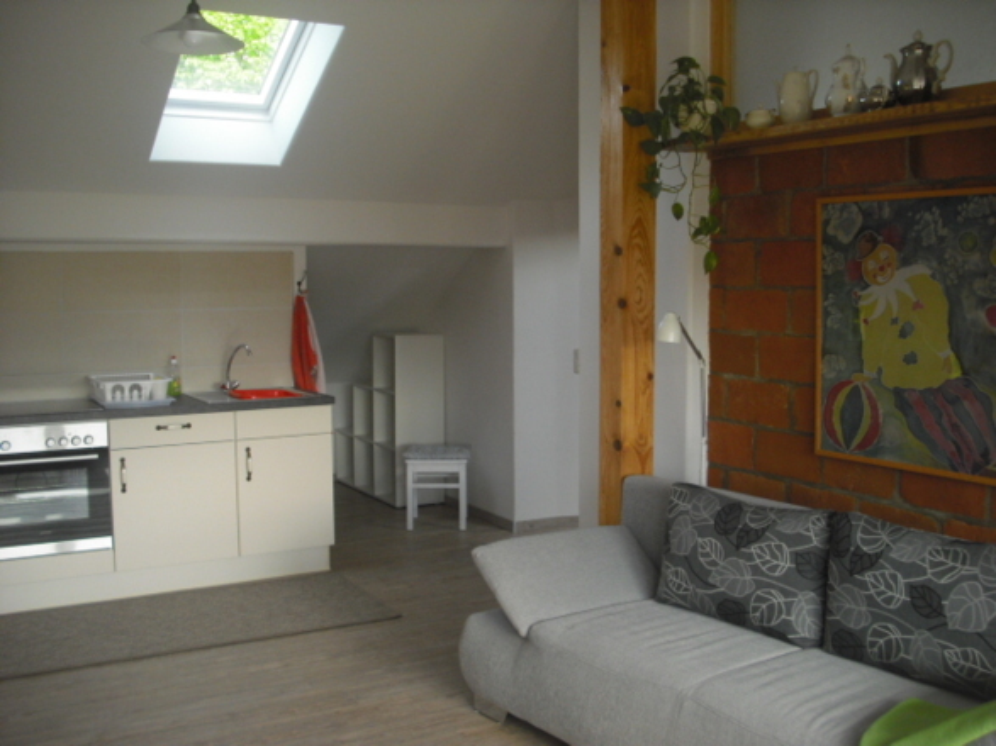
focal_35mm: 38
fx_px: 1093
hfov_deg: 49.0
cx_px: 498
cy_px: 373
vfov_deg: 37.7
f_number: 2.8
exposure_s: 1/100
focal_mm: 6.2
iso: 200
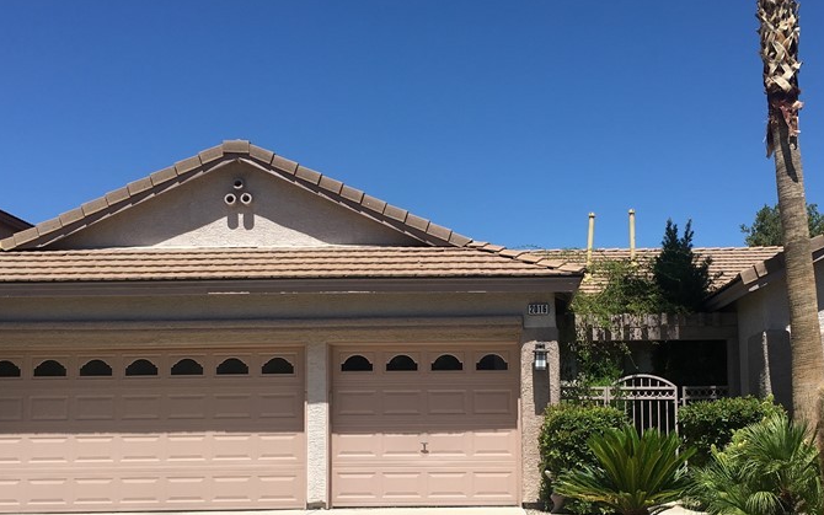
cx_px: 486
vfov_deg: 27.2
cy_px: 360
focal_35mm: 47
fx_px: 1056
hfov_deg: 42.5
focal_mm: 4.15
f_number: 2.2
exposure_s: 1/2481
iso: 25
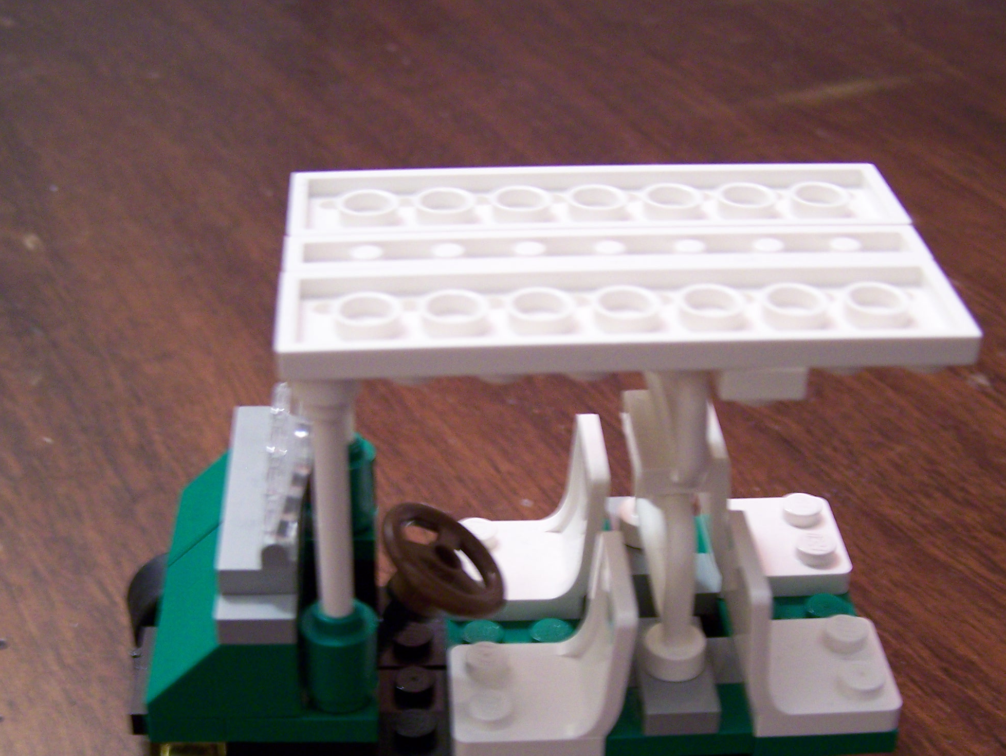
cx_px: 528
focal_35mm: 55
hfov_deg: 34.9
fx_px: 1599
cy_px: 545
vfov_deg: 26.3
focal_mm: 6.3
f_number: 2.8
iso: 160
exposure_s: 1/8
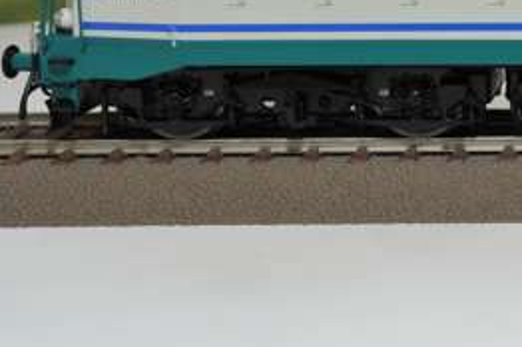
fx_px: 1550
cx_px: 685
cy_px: -52
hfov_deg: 17.8
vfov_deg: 12.5
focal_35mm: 107
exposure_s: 1/60
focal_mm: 35
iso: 400
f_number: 13
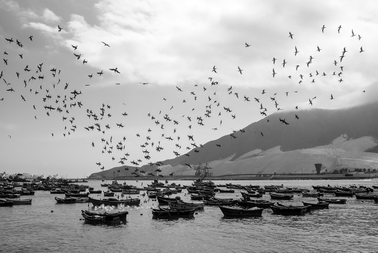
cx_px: 189
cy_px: 126
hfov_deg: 53.1
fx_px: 378
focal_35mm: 36
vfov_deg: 37.0
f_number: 13
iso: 100
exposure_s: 1/160
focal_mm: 24
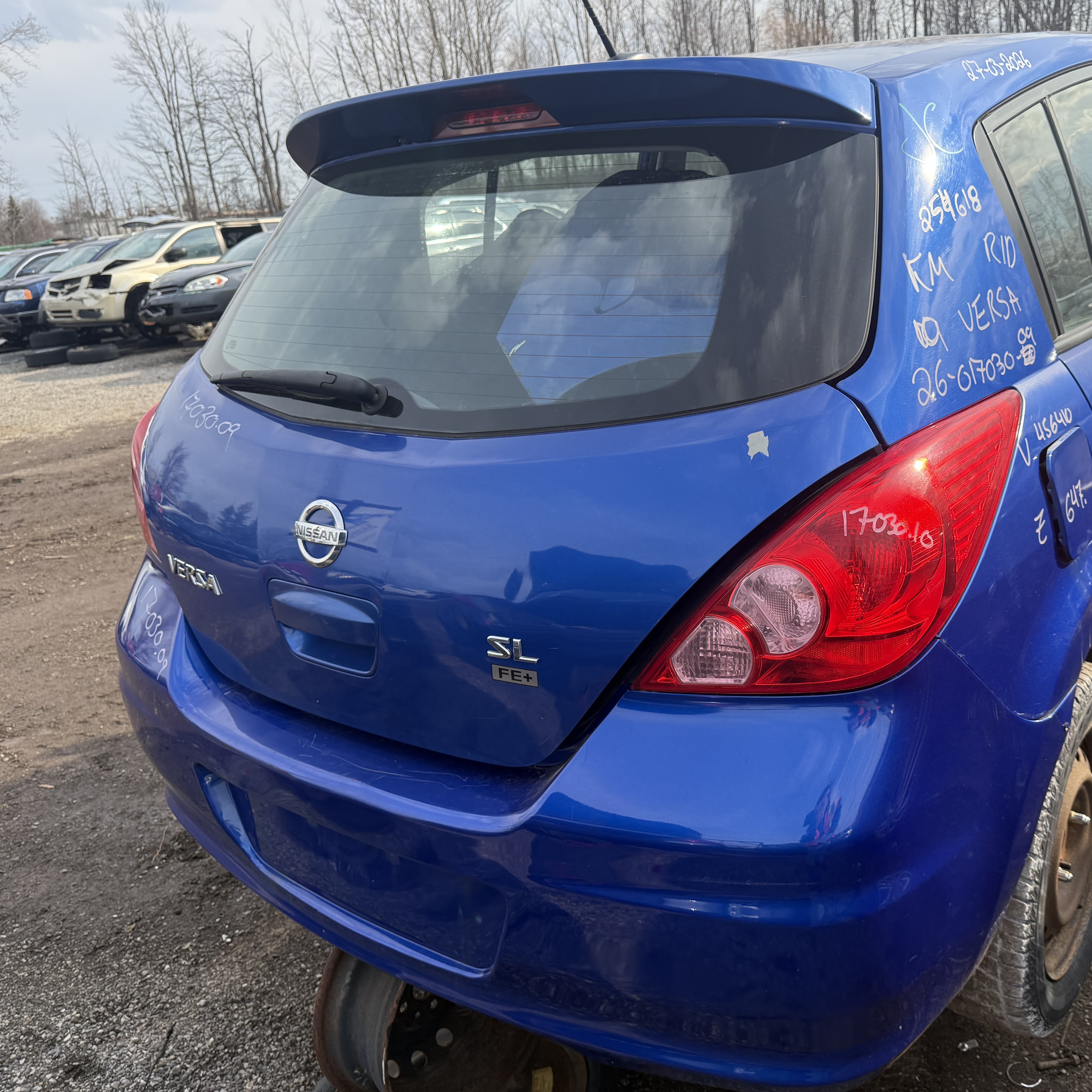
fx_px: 1035
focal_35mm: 29
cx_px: 714
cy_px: 538
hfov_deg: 54.7
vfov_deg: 55.6
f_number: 1.78
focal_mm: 6.76
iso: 100
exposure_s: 1/1901
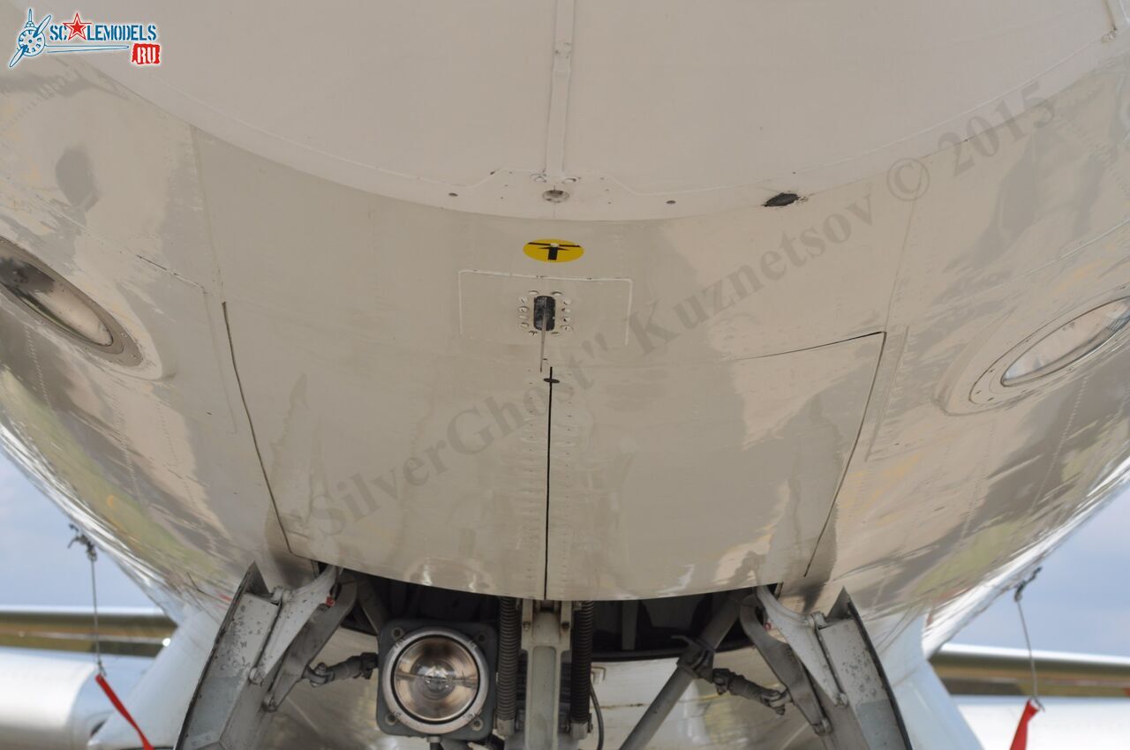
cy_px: 375
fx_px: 3292
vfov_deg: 13.0
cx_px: 565
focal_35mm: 105
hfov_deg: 19.5
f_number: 8
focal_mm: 70
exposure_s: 1/400
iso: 200
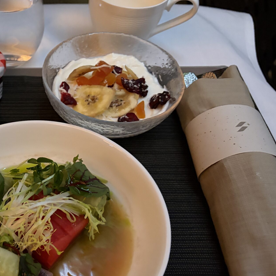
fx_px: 424
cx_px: 16
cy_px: 144
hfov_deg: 33.7
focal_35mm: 47
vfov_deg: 36.1
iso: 800
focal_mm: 5.96
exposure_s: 1/29
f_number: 1.6
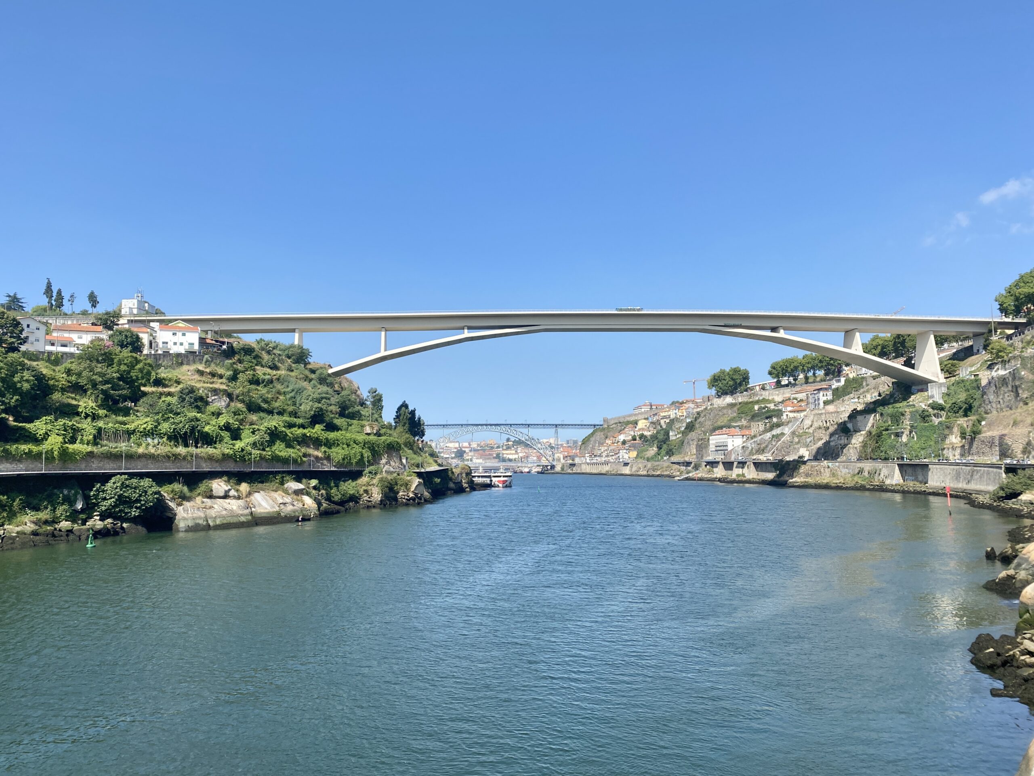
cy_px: 388
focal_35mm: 26
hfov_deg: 67.3
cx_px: 517
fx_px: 777
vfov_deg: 53.1
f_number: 1.8
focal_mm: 4.25
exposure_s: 1/2268
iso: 32
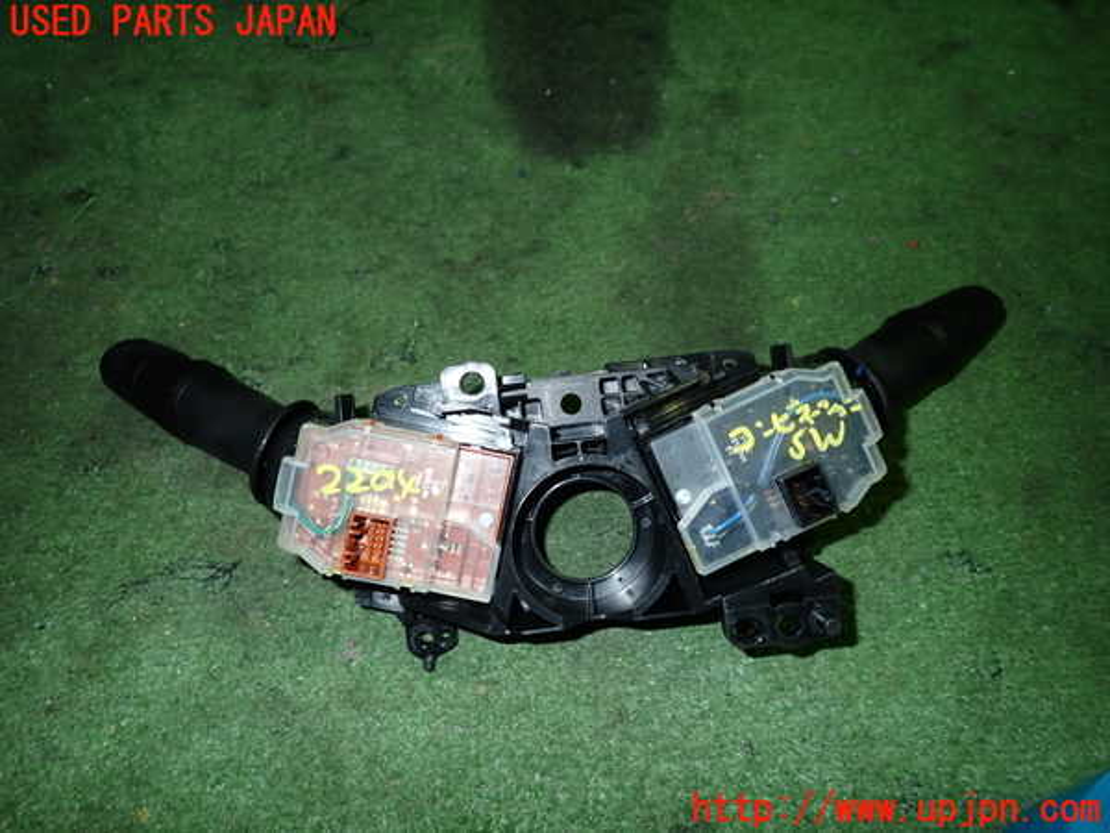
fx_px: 802
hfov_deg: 69.4
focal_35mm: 25
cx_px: 555
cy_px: 416
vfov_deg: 54.9
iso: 200
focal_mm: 4.5
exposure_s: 1/30
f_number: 5.6
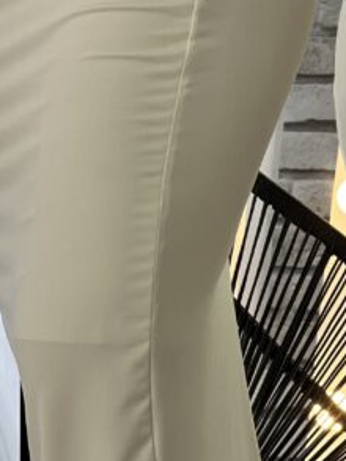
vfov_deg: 8.1
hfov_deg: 6.1
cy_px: 345
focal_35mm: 245
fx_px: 3263
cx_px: 271
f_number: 2.8
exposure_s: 1/120
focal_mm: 9
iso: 64
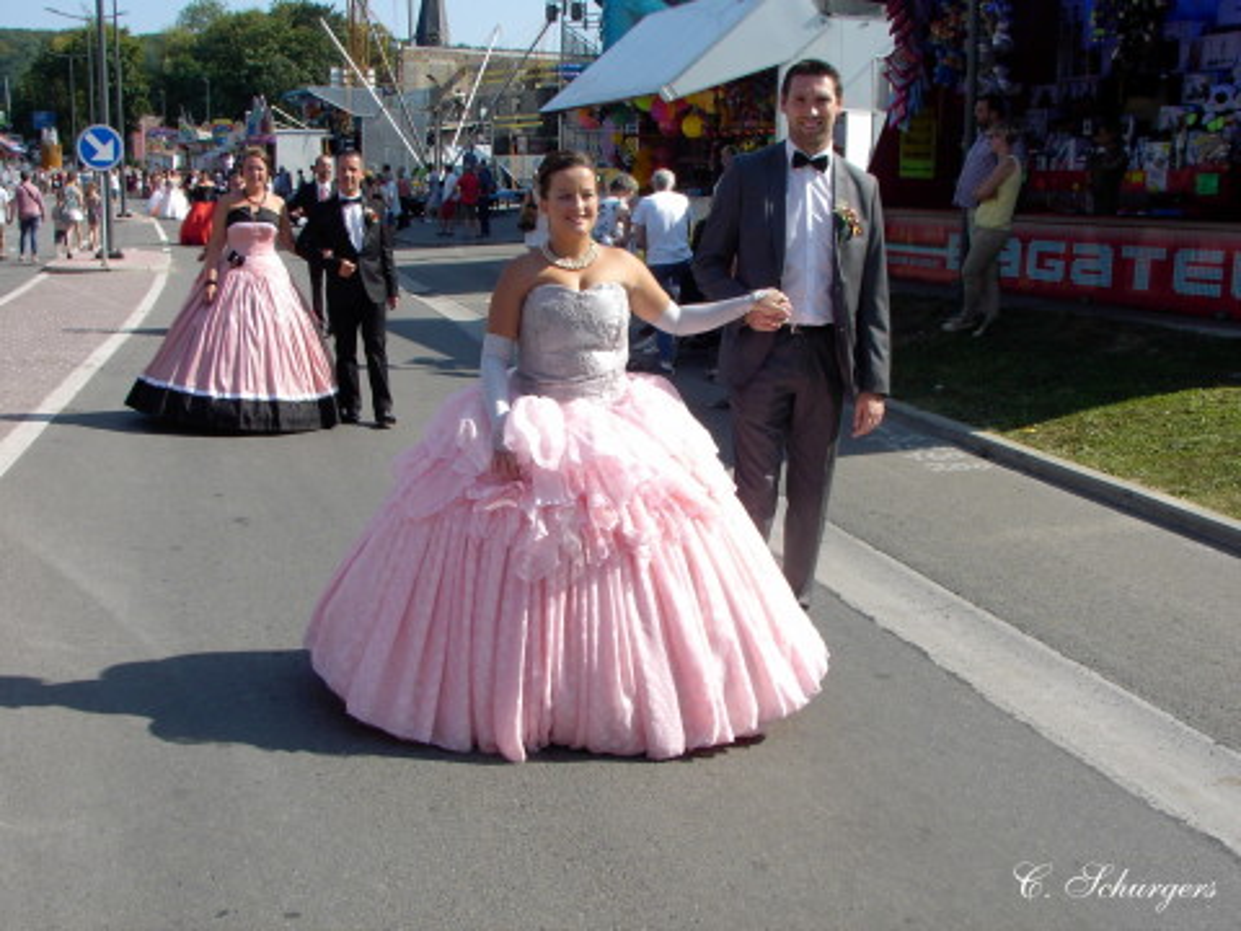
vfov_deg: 36.0
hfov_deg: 46.8
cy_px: 466
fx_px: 1434
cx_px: 620
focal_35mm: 40
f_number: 5
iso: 70
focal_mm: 6.2
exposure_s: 1/300
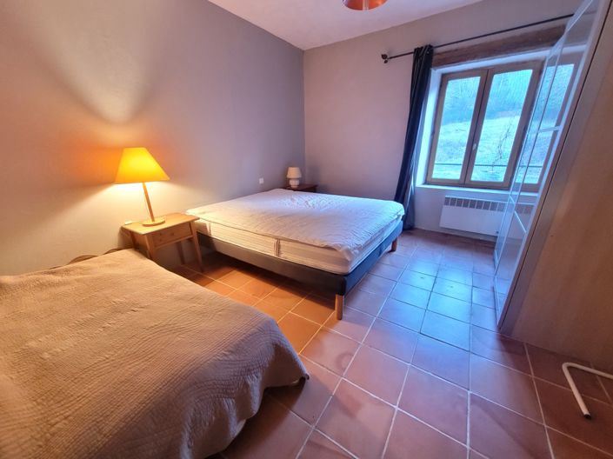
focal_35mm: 13
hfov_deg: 106.2
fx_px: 230
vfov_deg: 89.9
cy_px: 230
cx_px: 306
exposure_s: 1/33
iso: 640
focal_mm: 1.74
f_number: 2.2
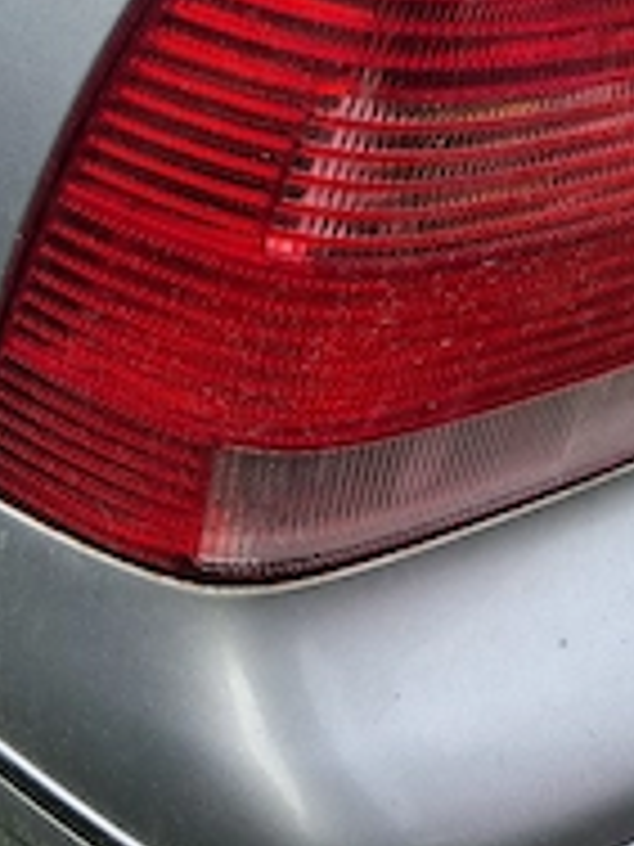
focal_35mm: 49
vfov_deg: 37.5
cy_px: 166
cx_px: 274
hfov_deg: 29.6
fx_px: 1197
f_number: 1.8
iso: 25
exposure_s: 1/833
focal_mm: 5.4
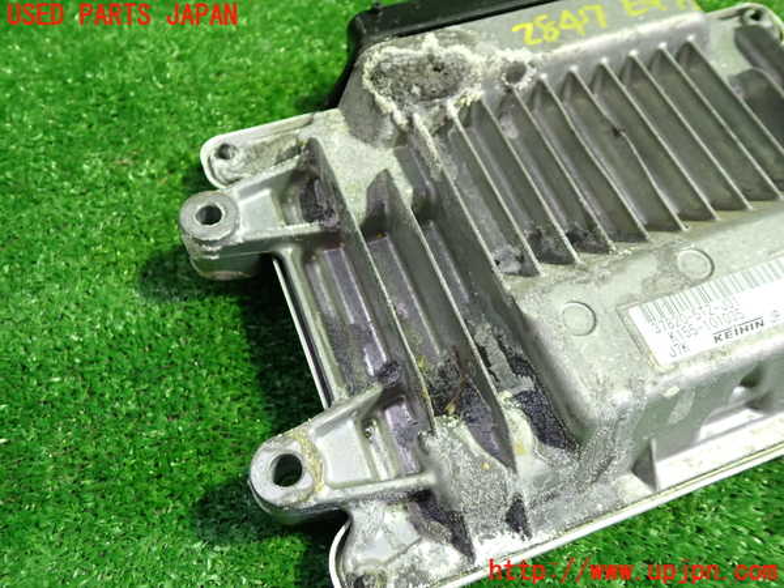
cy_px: 294
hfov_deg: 60.0
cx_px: 392
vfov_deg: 46.8
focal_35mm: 30
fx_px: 679
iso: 250
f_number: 2.3
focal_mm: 5.4
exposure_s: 1/30
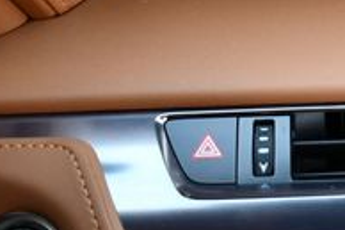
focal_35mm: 119
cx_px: 432
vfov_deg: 11.4
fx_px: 1139
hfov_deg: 16.4
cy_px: -5
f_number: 3.5
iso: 560
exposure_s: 1/250
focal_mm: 18
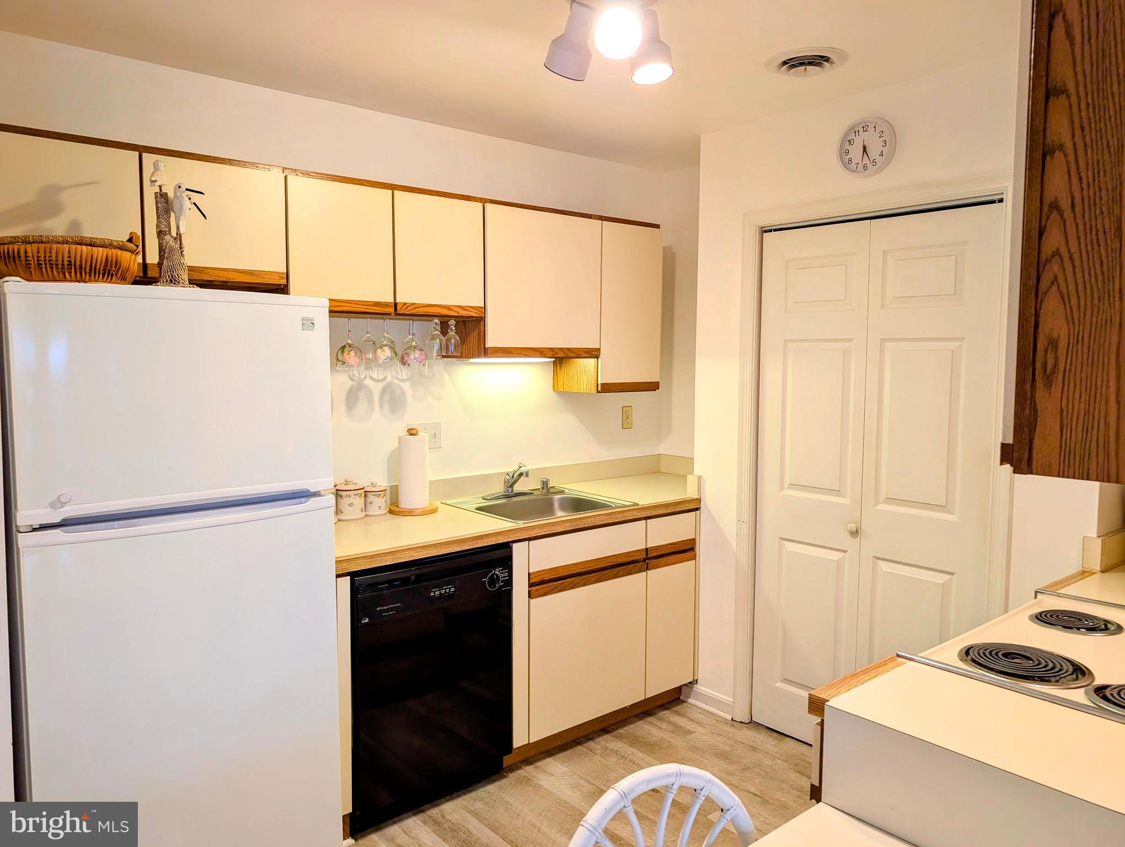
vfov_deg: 56.9
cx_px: 562
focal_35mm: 24
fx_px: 781
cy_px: 424
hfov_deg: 71.5
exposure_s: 1/24
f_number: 1.68
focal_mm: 6.9
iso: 60
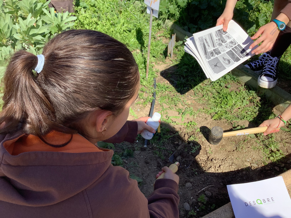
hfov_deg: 58.4
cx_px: 146
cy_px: 109
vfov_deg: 45.4
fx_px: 261
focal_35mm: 31
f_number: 2.4
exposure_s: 1/762
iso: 25
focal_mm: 3.3
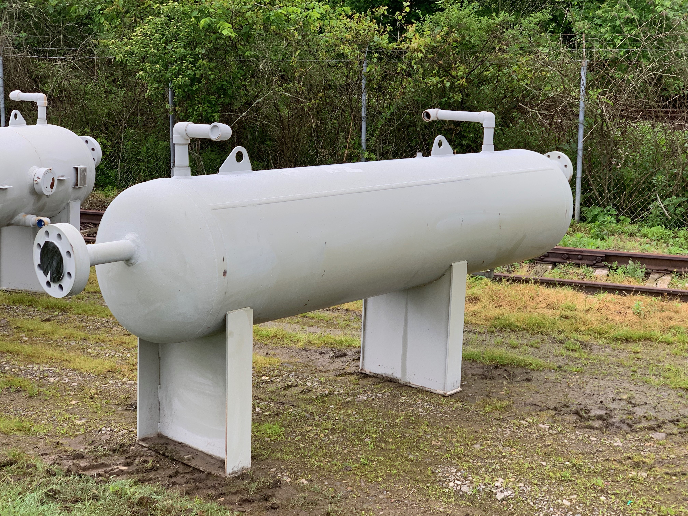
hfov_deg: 36.8
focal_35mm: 52
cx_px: 344
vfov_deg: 28.0
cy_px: 258
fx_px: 1034
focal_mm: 6
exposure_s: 1/59
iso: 16
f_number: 2.4
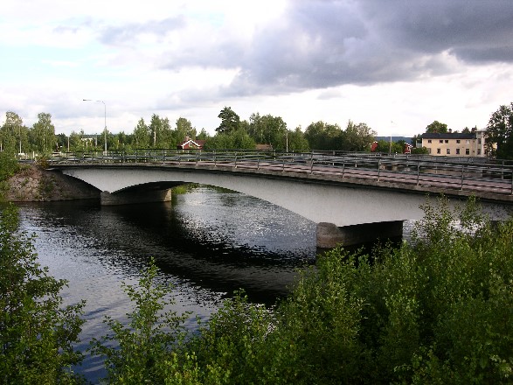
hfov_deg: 52.6
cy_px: 192
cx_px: 256
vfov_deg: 40.7
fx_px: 519
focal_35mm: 35
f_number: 5.6
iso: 50
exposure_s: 1/81.4
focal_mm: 8.9
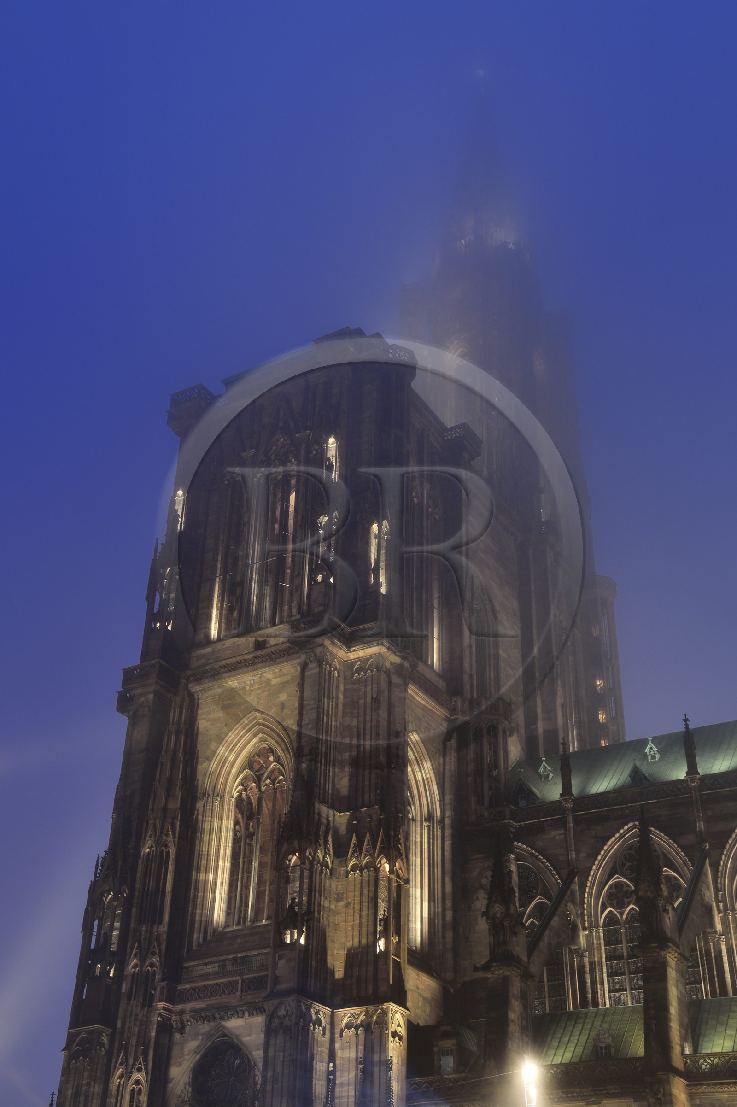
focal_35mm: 46
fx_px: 1414
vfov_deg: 42.8
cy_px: 554
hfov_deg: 29.2
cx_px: 368
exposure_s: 1.3
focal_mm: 46
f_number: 8
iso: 400
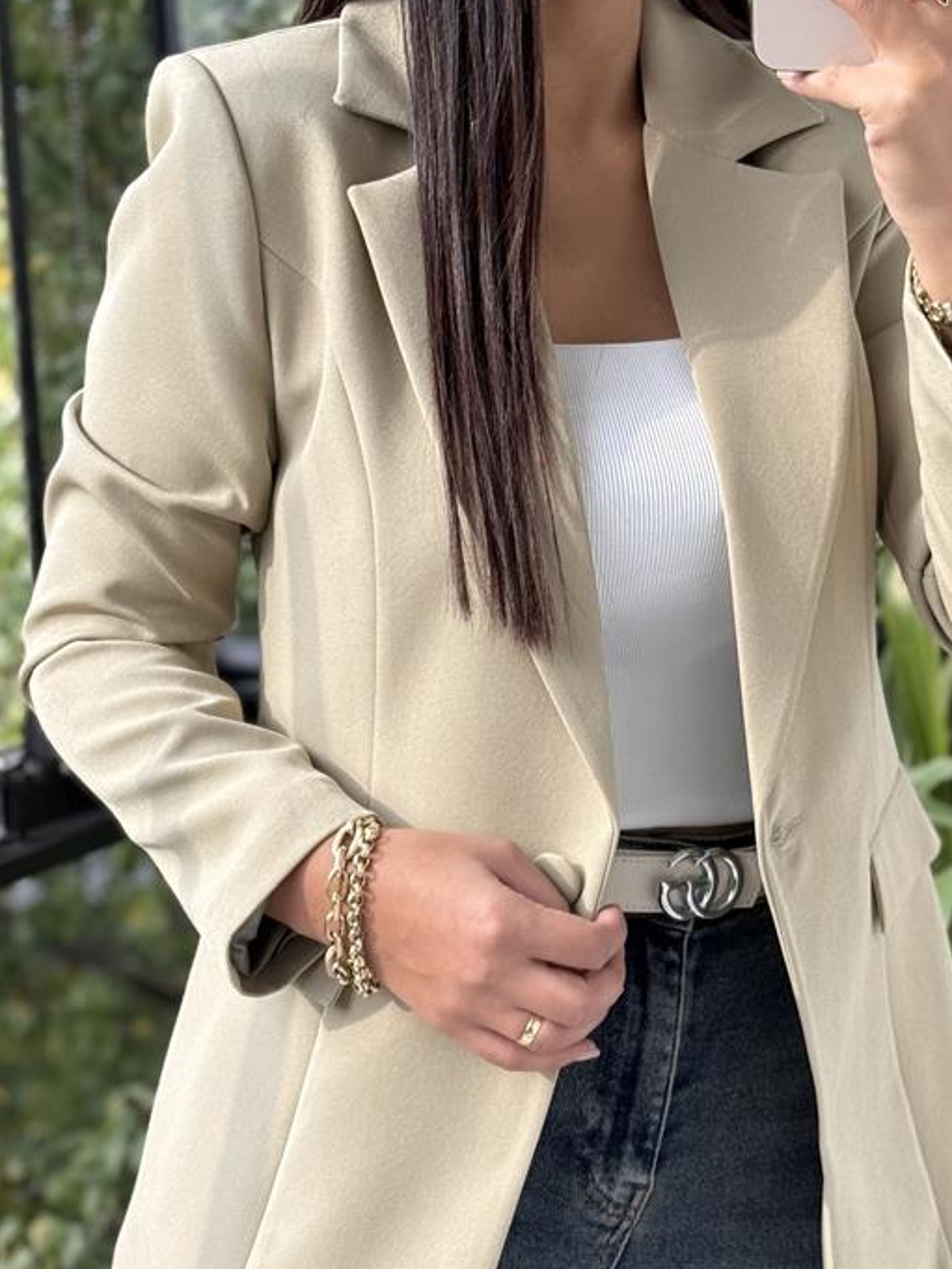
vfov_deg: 20.9
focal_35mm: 94
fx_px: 3446
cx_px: 667
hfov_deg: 15.7
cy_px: 594
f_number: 1.78
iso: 80
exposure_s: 1/307
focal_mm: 6.76
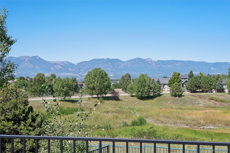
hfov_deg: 39.6
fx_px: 319
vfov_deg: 27.0
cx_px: 115
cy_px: 76
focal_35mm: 50
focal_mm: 50
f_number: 11
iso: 100
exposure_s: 1/125
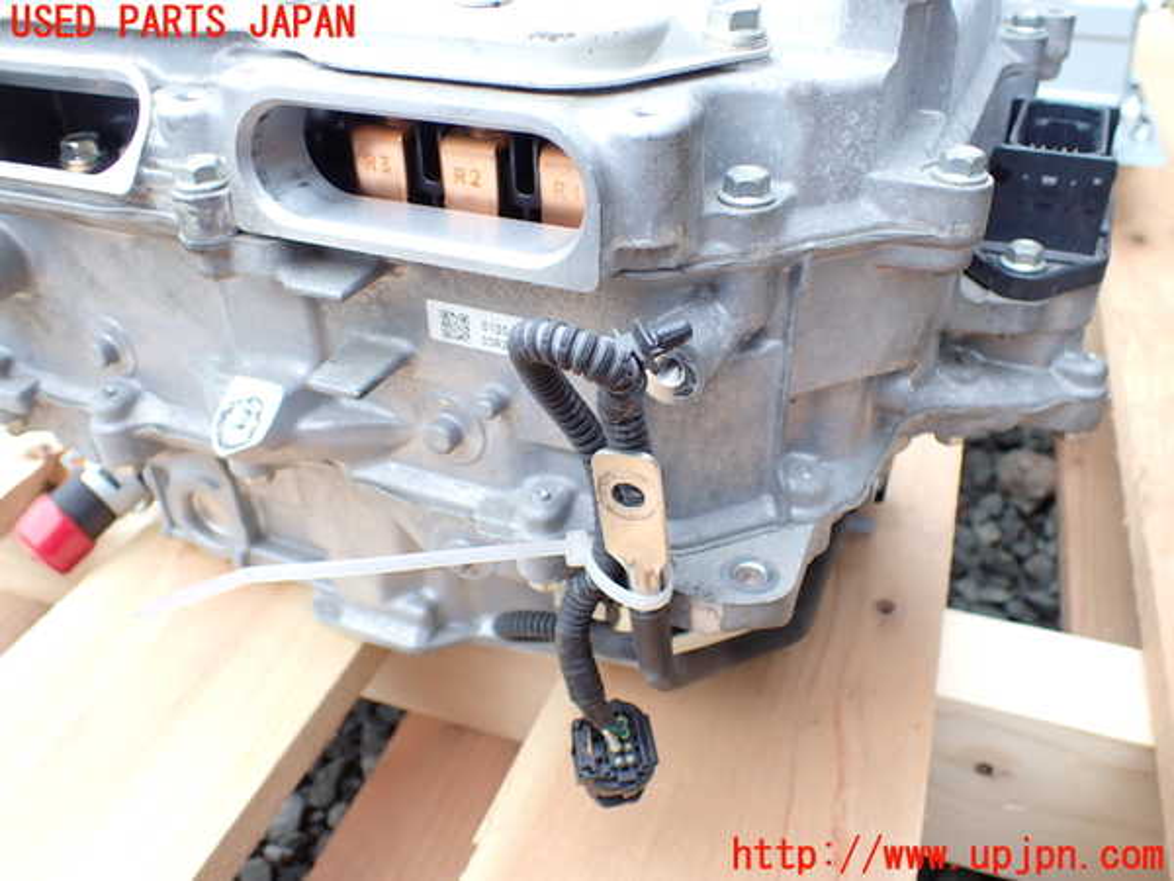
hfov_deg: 60.0
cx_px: 587
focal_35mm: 30
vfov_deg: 46.8
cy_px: 440
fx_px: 1017
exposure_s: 1/125
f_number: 2.3
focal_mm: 5.4
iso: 100
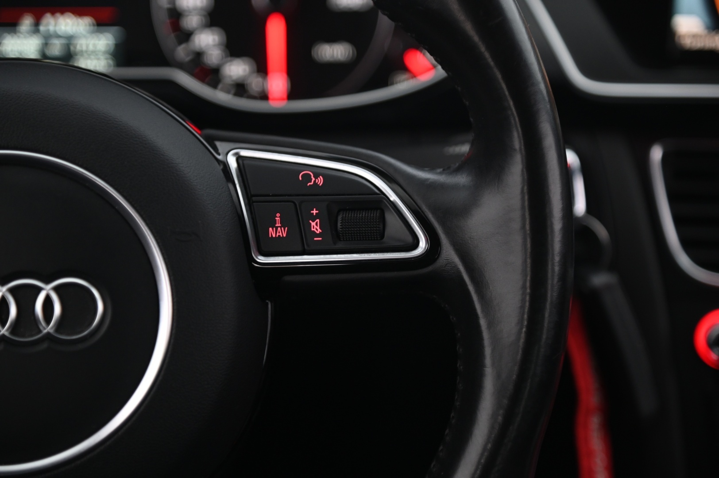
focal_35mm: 120
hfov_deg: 17.1
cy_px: 239
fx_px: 2395
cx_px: 360
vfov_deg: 11.4
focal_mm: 120
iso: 2000
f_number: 4
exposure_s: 1/15
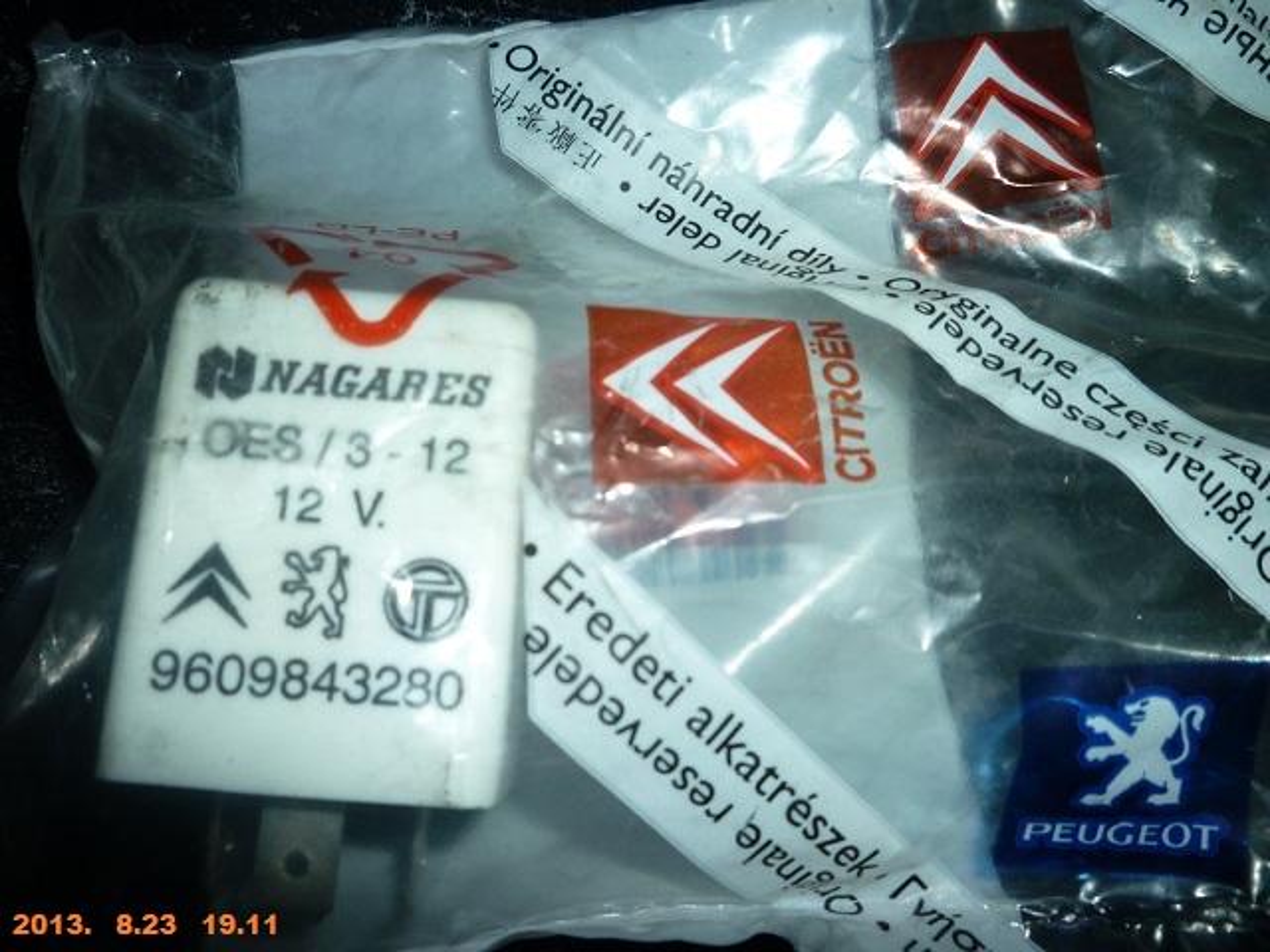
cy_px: 476
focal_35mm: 29
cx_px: 635
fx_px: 1064
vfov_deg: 48.2
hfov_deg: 61.7
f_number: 4
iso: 100
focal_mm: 5.2
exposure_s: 1/60
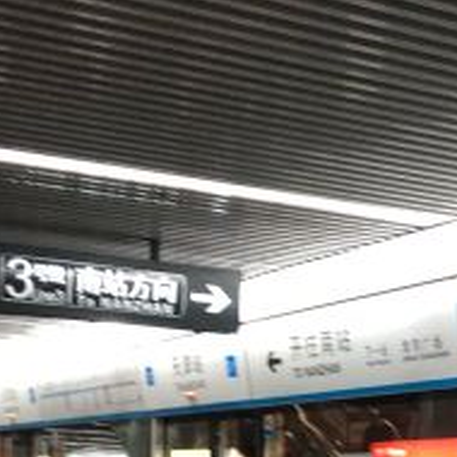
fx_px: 1359
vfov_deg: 18.3
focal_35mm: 91
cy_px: 510
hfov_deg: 18.9
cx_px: 381
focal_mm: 4
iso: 100
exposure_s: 1/17
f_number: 1.8
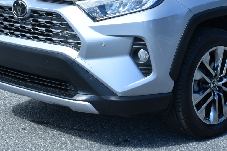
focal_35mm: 98
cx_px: 195
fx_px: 618
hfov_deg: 20.5
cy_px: 9
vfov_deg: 13.8
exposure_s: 1/250
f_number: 8
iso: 200
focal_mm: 31
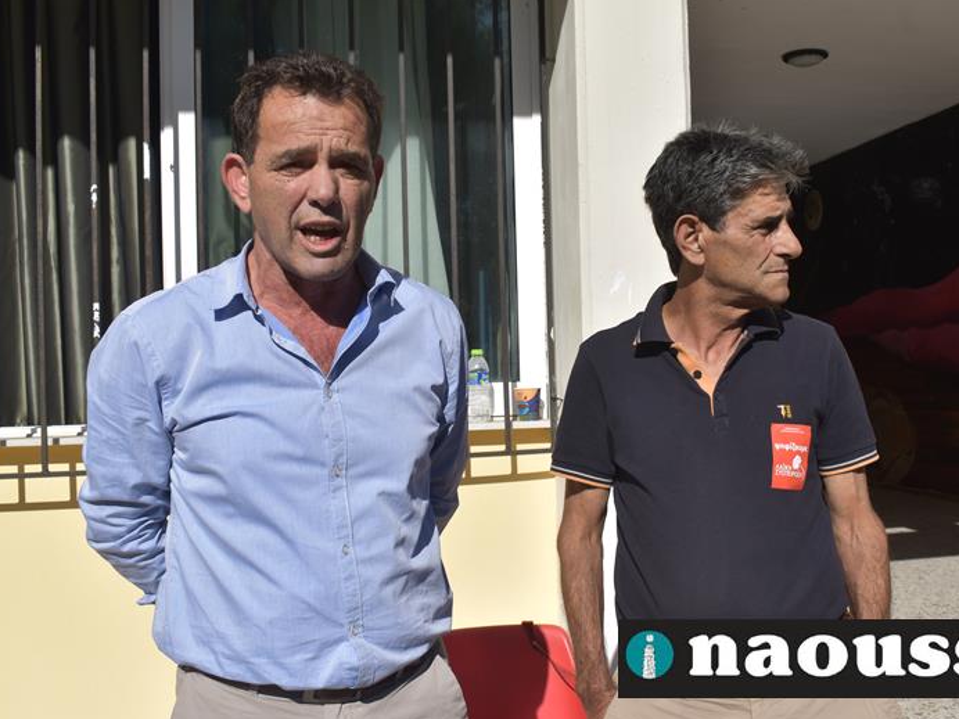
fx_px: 1108
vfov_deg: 36.0
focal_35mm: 40
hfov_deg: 46.7
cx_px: 542
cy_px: 364
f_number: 10
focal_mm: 24
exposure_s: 1/400
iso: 100
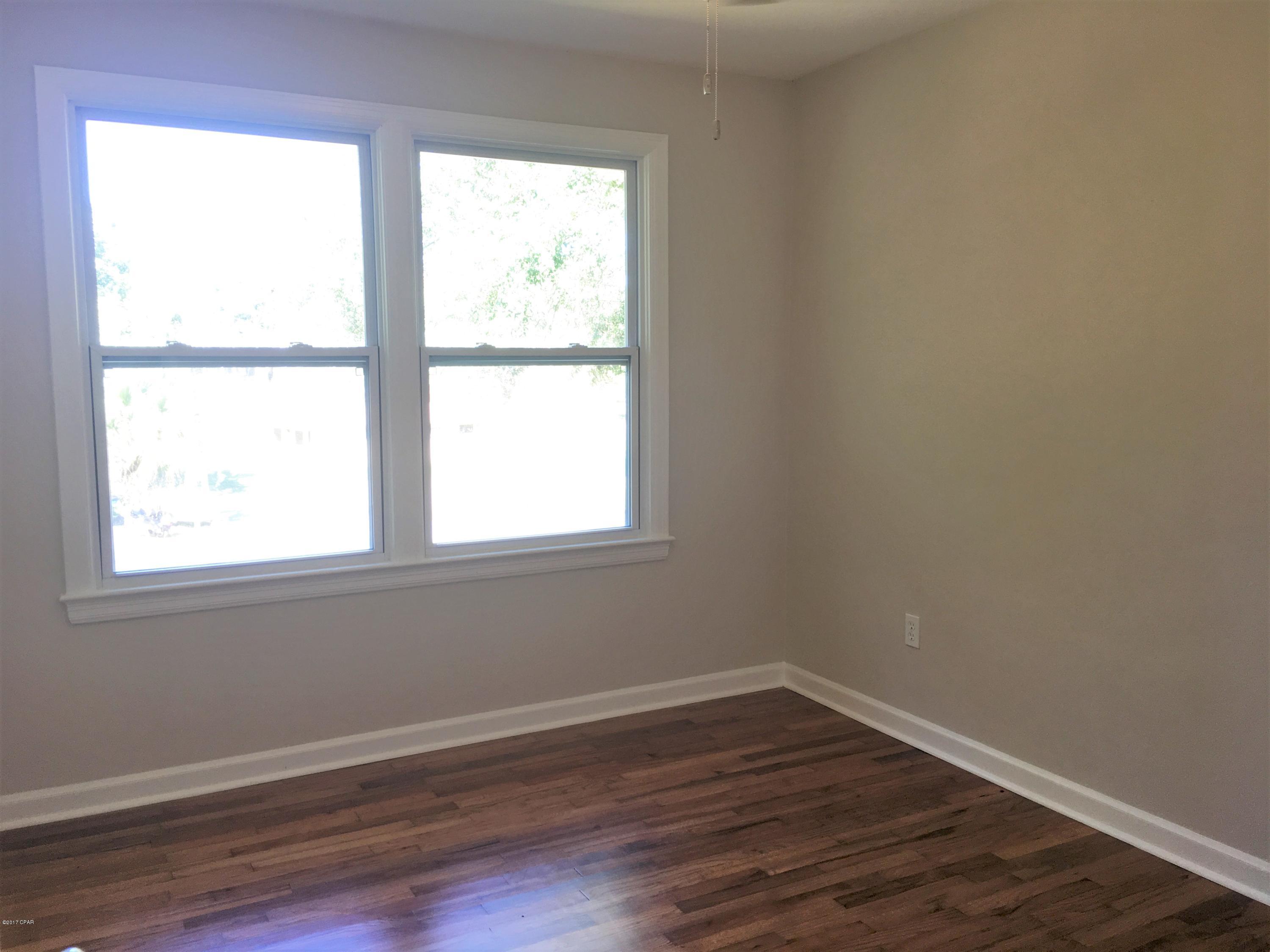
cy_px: 476
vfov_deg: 48.2
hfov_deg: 61.7
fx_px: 1064
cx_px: 635
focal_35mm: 29
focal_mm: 4.15
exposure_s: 1/30
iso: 25
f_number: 2.2
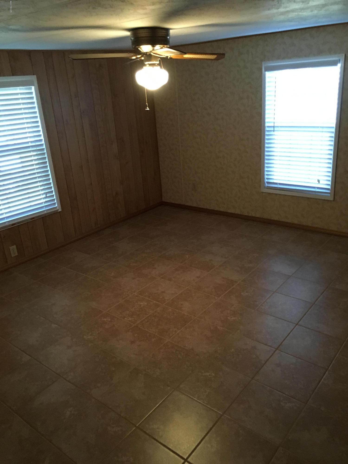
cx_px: 174
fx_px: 389
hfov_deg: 48.2
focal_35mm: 29
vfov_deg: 61.7
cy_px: 232
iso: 200
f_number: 2.2
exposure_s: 1/30
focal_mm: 4.15
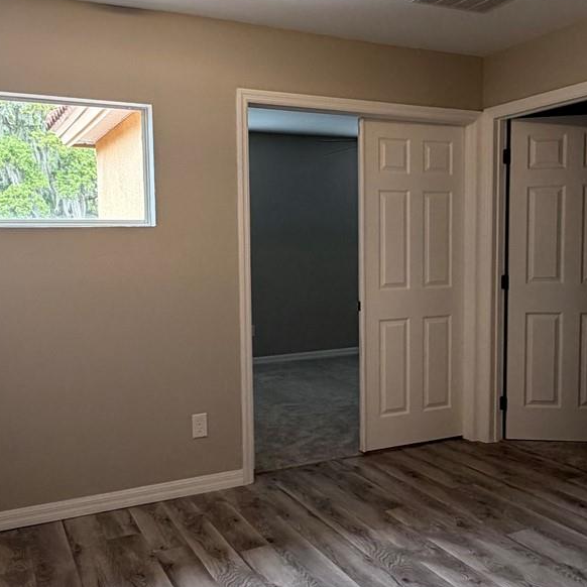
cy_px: 300
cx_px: 283
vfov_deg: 48.4
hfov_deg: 48.4
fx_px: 652
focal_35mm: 34
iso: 200
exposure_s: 1/120
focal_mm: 2.22
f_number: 2.2
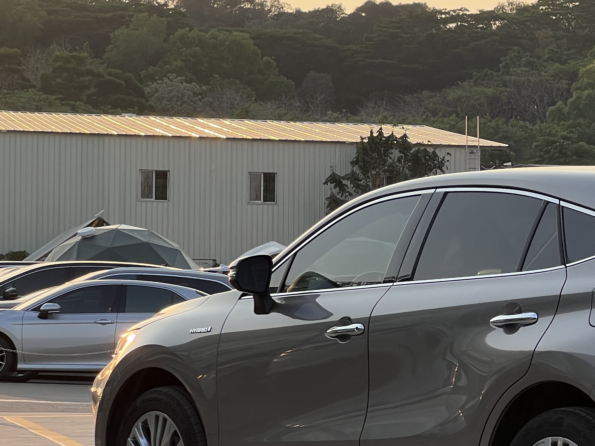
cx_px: 567
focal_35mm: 158
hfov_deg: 12.4
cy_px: 266
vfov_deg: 9.4
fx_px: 2716
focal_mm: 9
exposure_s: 1/386
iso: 32
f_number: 2.8
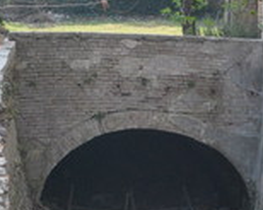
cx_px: 203
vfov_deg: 5.9
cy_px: 144
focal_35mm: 264
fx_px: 2054
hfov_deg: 7.3
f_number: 10
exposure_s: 1/80
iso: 200
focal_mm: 36
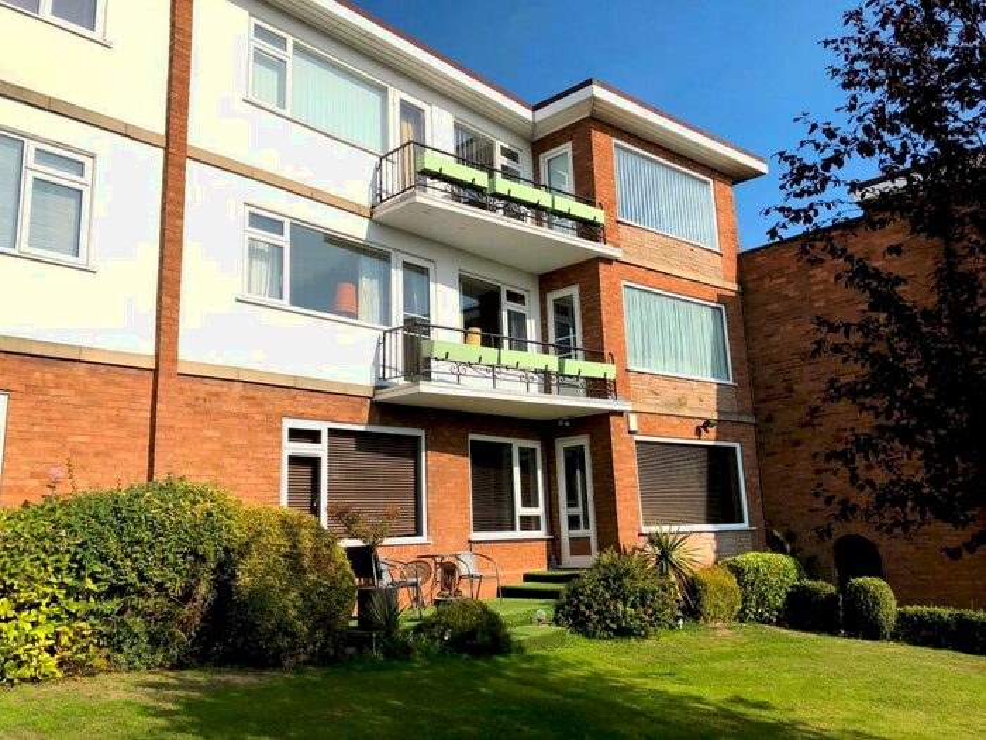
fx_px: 798
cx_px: 493
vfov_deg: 49.7
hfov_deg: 63.4
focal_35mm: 28
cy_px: 370
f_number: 1.8
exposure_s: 1/3690
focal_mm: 3.99
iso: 20
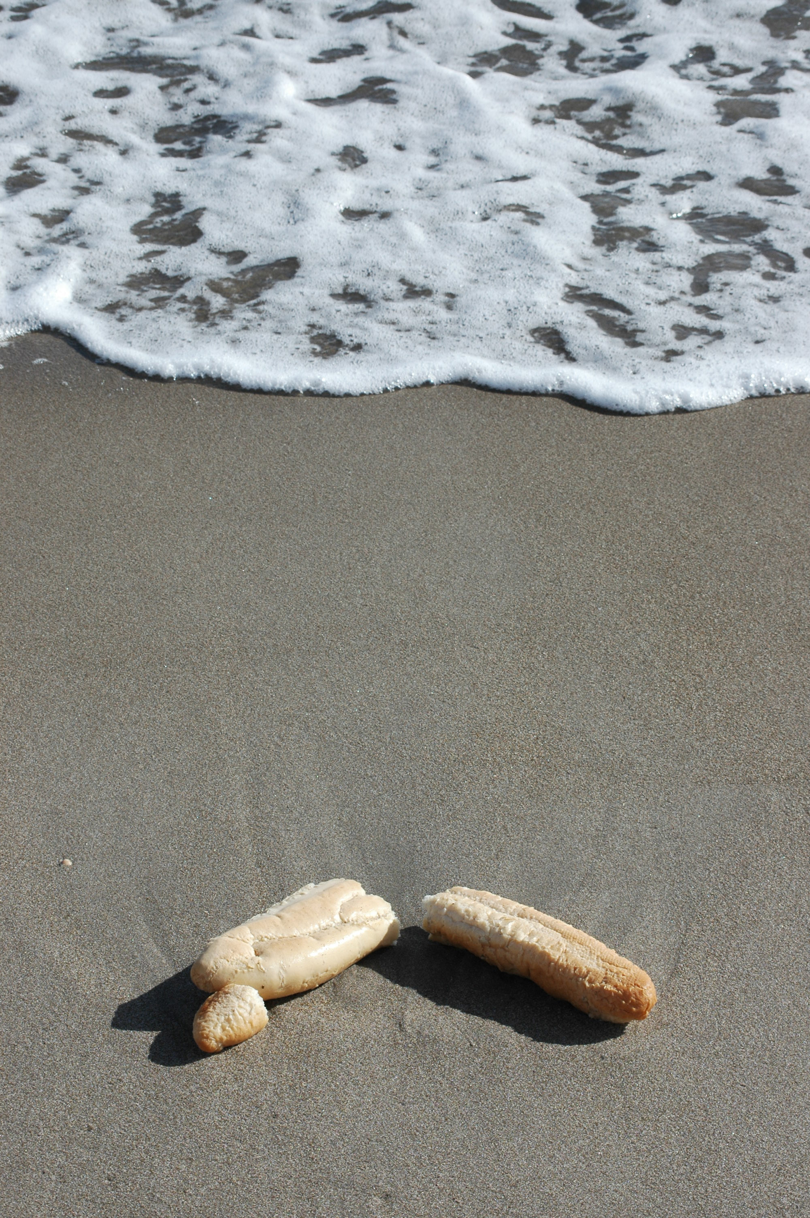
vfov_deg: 22.6
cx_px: 405
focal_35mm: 90
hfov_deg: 15.2
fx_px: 3043
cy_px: 609
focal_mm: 60
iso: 200
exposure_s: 1/400
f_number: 10
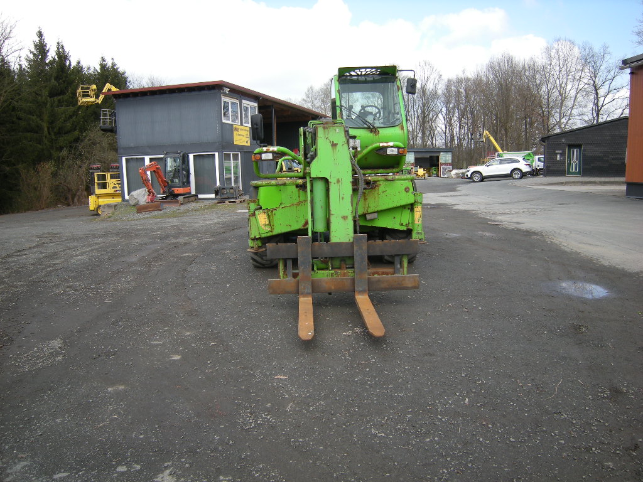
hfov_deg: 63.4
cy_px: 241
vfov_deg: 49.7
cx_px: 322
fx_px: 520
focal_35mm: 28
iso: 64
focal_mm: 4.7
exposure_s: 1/368
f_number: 2.8
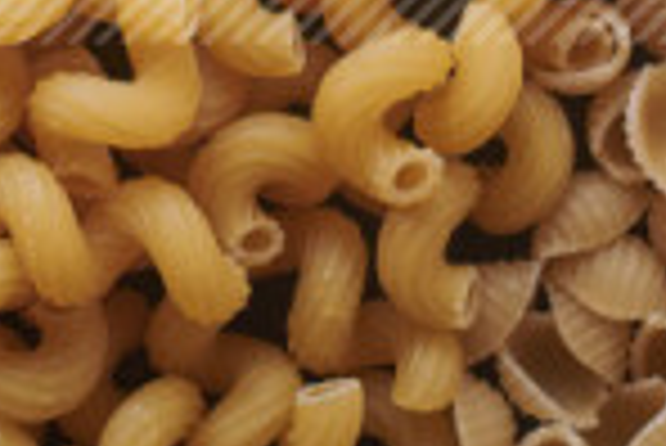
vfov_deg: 4.9
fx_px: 5000
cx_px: -180
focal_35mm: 270
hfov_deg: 7.5
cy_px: -730
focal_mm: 50
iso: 160
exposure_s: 1/100
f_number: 8
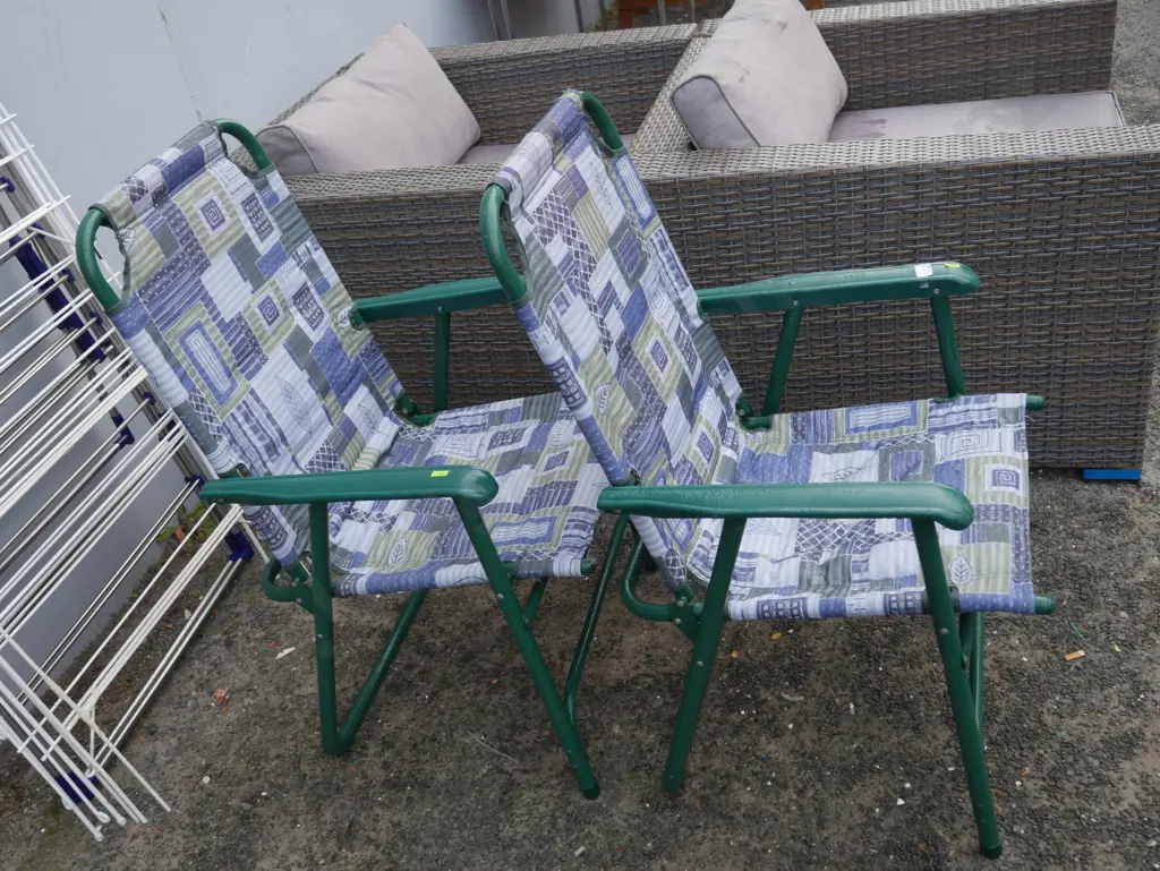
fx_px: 1140
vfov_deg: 41.8
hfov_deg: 53.9
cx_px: 580
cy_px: 436
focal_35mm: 34
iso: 200
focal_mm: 17
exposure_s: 1/125
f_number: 4
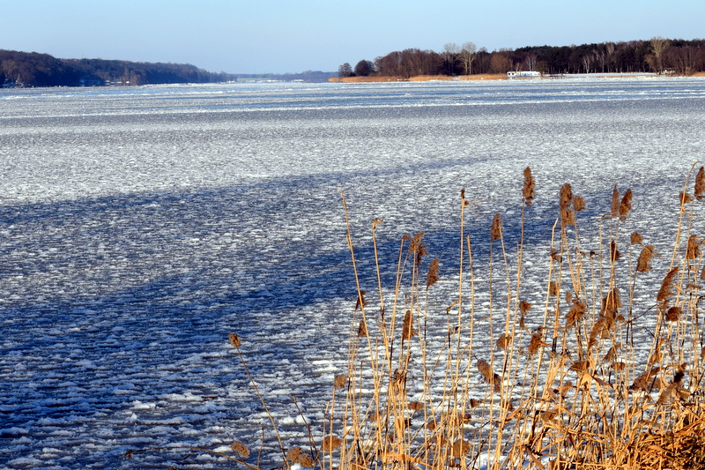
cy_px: 235
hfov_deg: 24.6
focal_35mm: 82
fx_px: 1615
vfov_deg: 16.5
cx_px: 352
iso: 360
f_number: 11
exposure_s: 1/500
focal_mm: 55
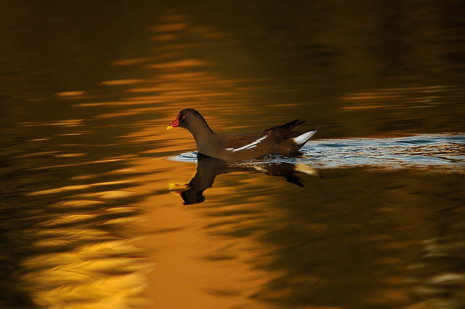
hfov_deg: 2.8
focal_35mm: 750
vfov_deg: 1.8
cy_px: 154
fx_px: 9676
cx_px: 232
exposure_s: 1/2000
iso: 800
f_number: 6.3
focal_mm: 500
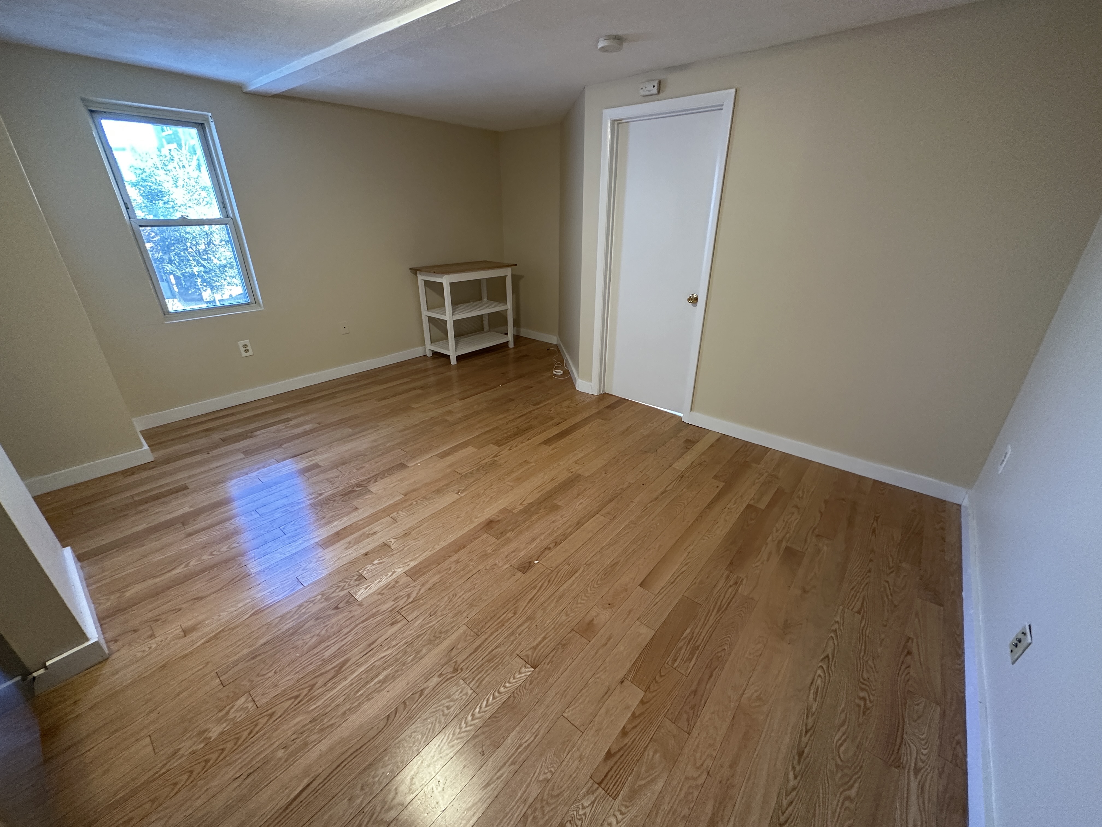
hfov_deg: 102.1
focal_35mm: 14
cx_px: 551
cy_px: 414
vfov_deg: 85.7
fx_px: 446
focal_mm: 2.22
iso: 320
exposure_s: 1/60
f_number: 2.2
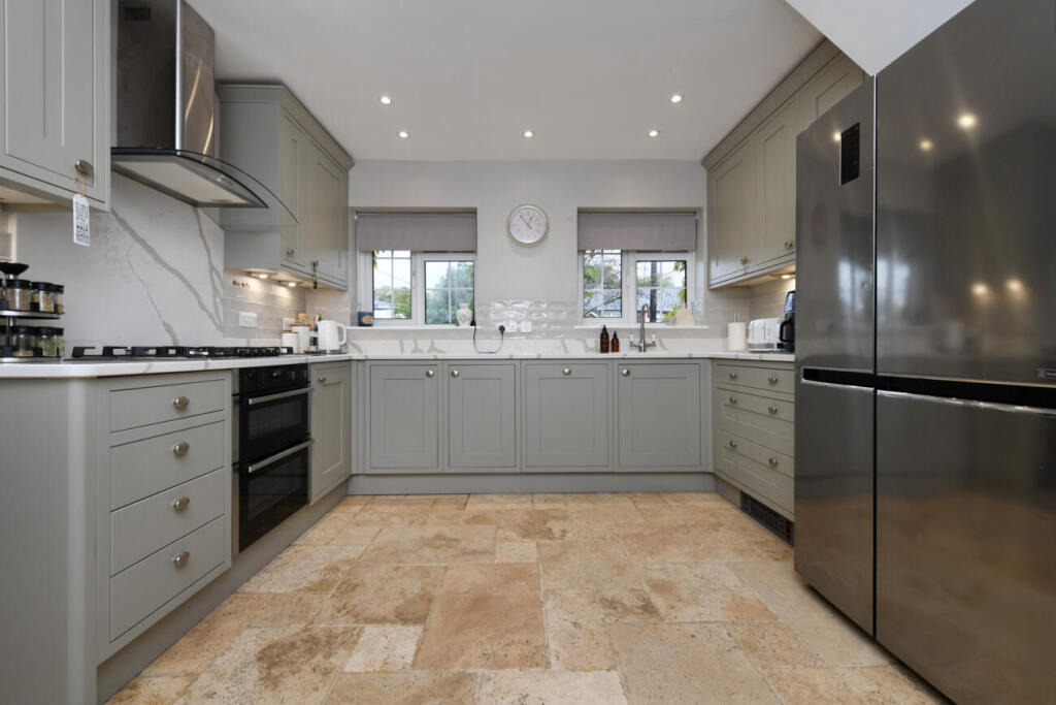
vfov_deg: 81.2
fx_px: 411
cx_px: 528
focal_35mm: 14
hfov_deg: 104.2
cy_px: 352
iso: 800
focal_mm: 14
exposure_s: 1/60
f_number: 10
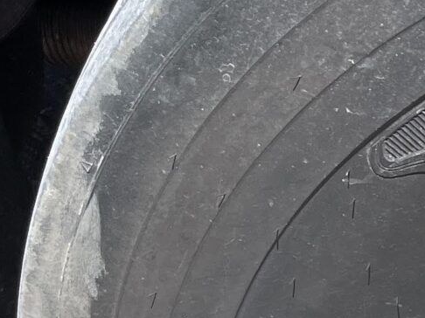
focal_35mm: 137
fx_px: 1681
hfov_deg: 12.4
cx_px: 895
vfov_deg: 10.8
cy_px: 265
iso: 32
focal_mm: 5.1
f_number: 1.6
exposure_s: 1/3086
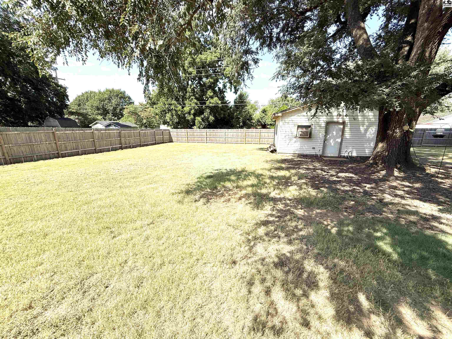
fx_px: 183
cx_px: 226
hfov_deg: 102.1
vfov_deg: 85.7
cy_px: 170
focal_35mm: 14
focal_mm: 2.22
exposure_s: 1/1368
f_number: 2.2
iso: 50
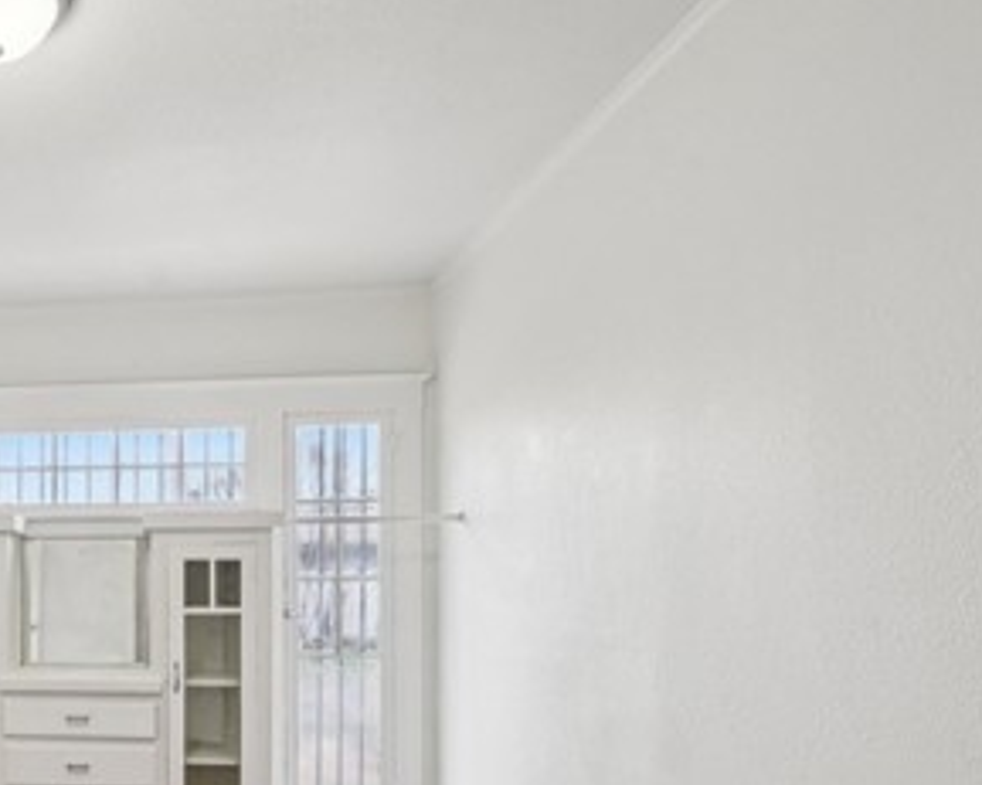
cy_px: 561
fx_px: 784
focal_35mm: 27
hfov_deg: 53.6
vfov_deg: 51.5
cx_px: 51
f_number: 8
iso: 400
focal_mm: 13
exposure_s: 1/20
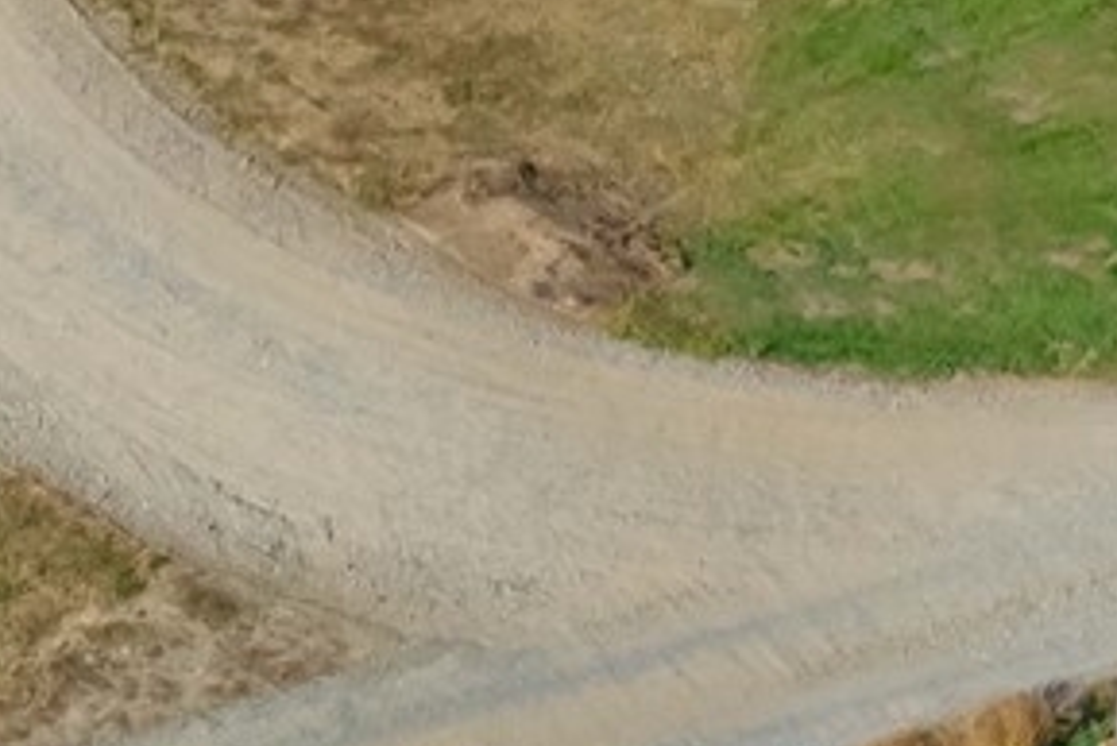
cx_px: 833
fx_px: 4004
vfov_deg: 9.8
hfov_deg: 15.8
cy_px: -816
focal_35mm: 129
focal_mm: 8.38
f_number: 2.8
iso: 100
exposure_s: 1/5000
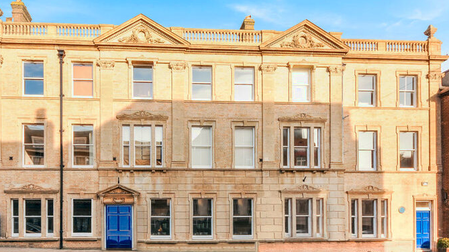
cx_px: 216
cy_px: 142
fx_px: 274
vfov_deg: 49.4
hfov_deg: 78.7
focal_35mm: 23
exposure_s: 1/250
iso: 400
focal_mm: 14
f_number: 9
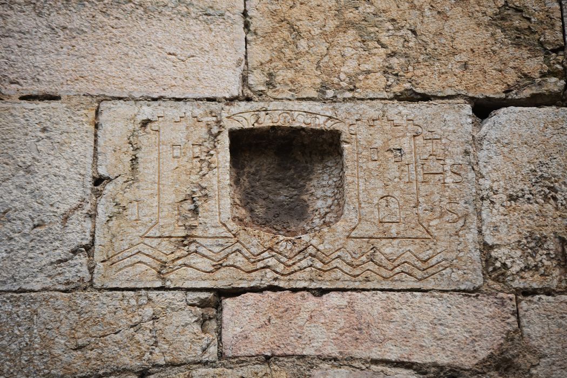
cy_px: 189
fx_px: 2480
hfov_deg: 13.0
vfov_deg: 8.7
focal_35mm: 158
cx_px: 284
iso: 200
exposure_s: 1/500
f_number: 5.6
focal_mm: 105
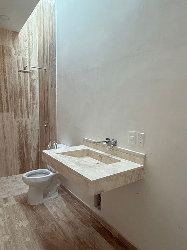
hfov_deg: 56.7
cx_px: 85
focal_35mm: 24
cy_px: 126
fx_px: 173
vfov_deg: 71.6
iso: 400
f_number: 2.2
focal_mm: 2.22
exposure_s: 1/60
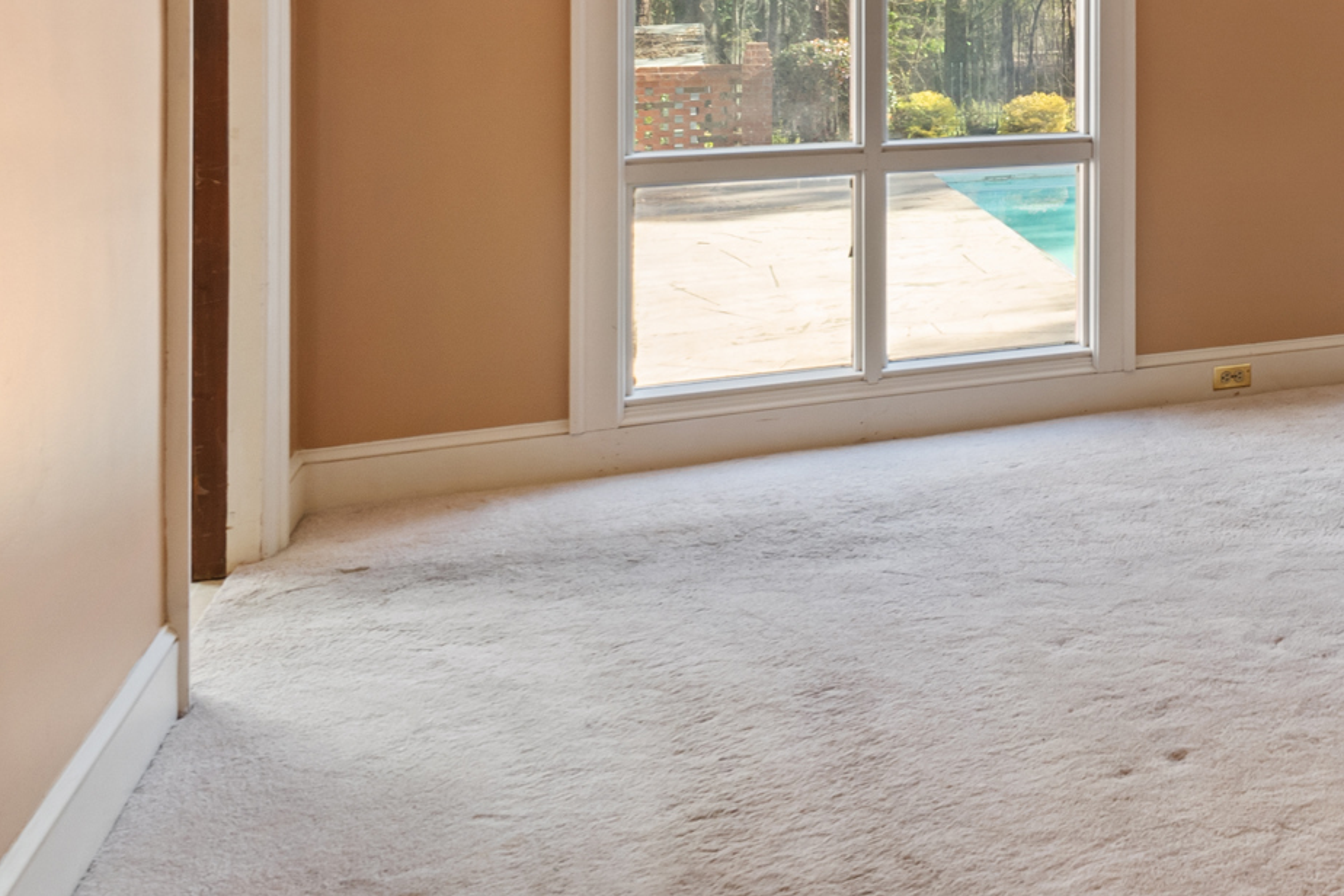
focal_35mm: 46
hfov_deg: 33.6
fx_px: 1717
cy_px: 49
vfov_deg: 27.9
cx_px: 1661
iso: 400
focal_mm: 17
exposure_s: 1/3
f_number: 8
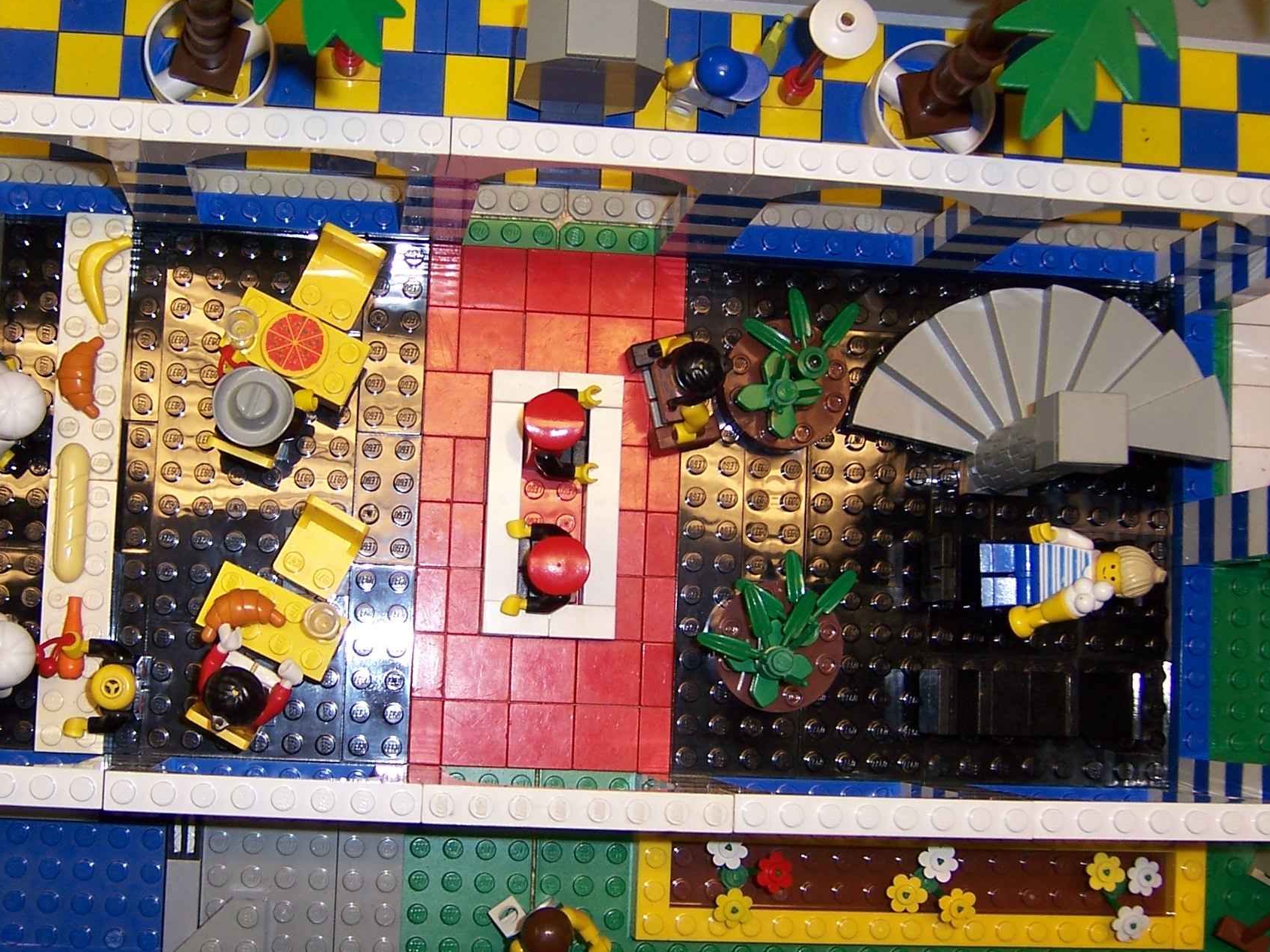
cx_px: 534
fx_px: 2018
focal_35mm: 55
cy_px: 471
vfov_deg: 26.6
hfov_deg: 34.9
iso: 80
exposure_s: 1/60
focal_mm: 6.2
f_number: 2.8
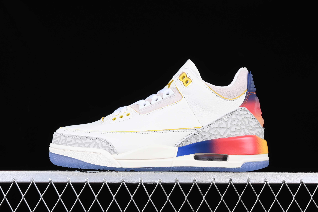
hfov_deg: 27.0
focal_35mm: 75
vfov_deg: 18.2
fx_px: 662
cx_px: 159
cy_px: 106
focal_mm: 50
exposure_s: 1/100
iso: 160
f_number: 8
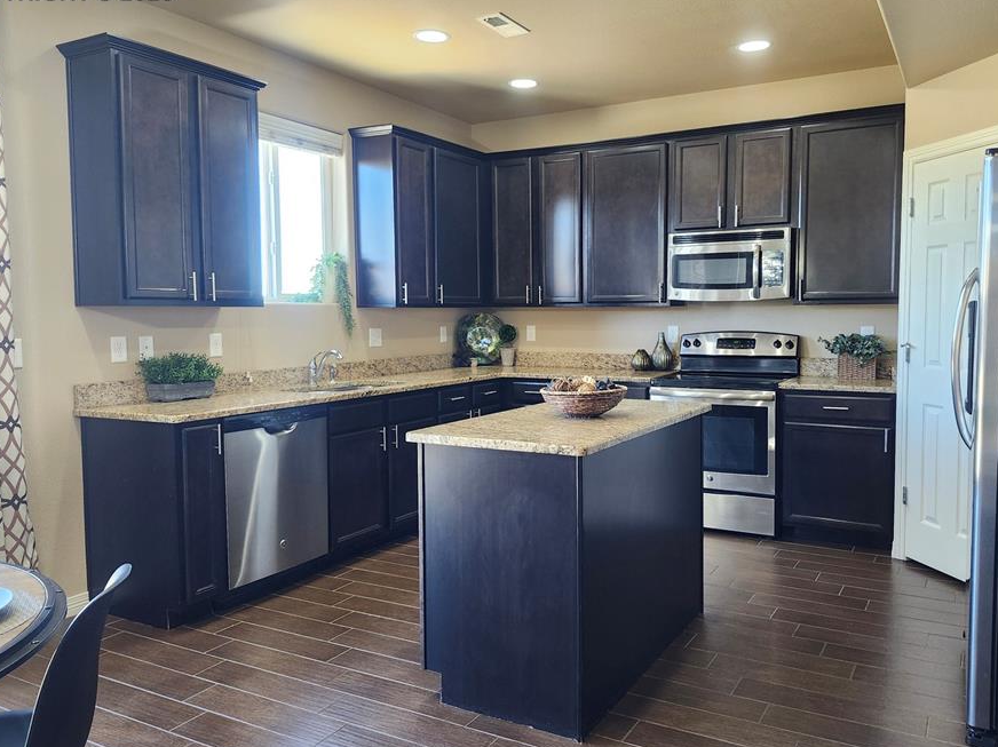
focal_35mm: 27
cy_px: 376
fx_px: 778
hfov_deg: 65.3
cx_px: 536
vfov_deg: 51.3
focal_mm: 5.54
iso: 500
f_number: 1.8
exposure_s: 1/120
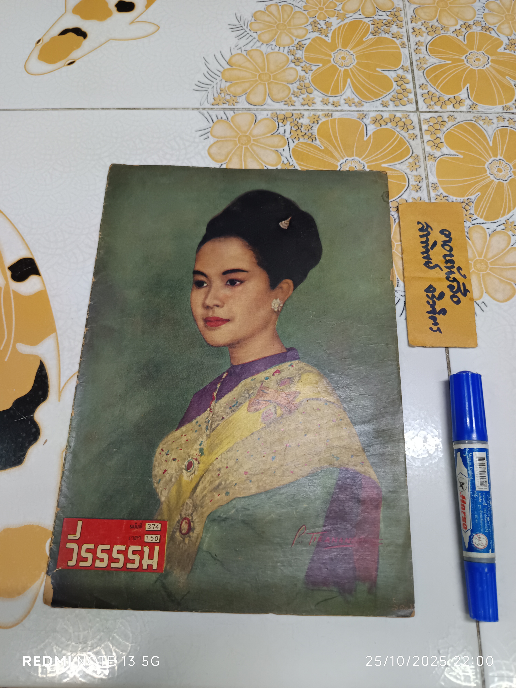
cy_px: 344
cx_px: 258
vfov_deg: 71.6
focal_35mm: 24
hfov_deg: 56.8
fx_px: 477
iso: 1220
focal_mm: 5.31
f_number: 1.7
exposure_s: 1/33.3
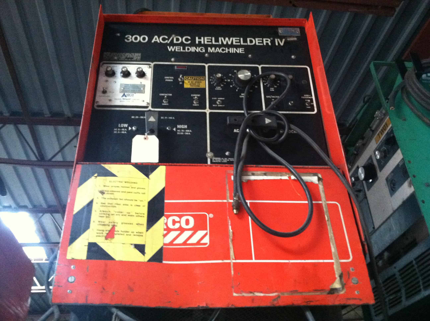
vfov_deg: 40.6
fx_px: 434
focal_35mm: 35
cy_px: 160
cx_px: 215
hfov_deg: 52.7
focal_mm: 3.85
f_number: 2.8
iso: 640
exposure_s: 1/15
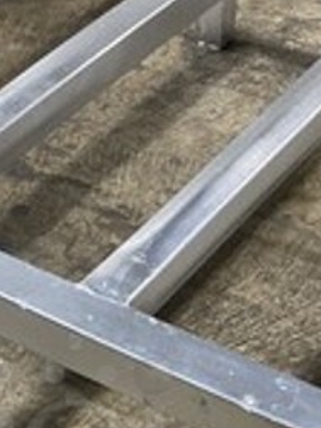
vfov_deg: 22.3
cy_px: 444
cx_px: 54
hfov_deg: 17.4
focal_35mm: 84
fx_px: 1039
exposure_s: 1/60
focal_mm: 4.25
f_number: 1.8
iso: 160
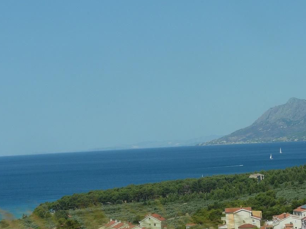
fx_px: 1087
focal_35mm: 123
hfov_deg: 16.0
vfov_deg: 12.0
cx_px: 151
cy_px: 106
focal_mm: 20.5
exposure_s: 1/500
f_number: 6.3
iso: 100
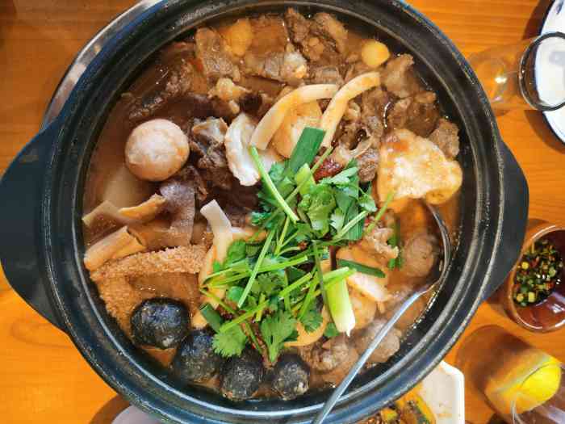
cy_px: 212
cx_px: 282
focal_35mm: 27
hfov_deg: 65.3
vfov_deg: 51.4
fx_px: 441
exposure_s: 1/100
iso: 80
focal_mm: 5.56
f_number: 1.6
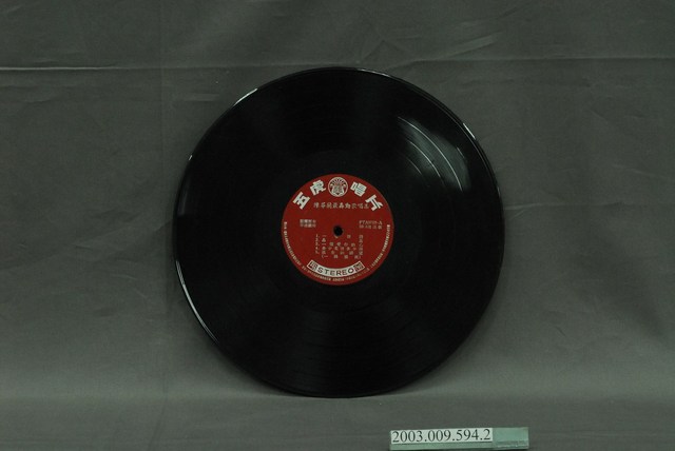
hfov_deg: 22.6
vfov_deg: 15.2
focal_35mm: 90
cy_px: 226
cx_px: 338
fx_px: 1689
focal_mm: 60
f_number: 10
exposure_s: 1/20
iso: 1000
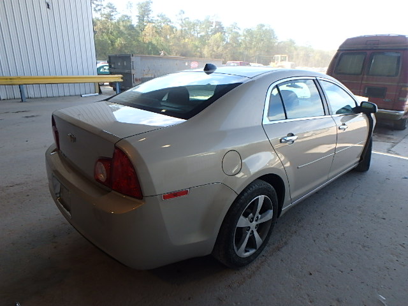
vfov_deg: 63.4
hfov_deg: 79.0
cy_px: 153
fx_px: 248
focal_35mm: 21
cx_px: 204
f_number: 3.5
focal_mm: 3.7
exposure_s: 1/200
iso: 125
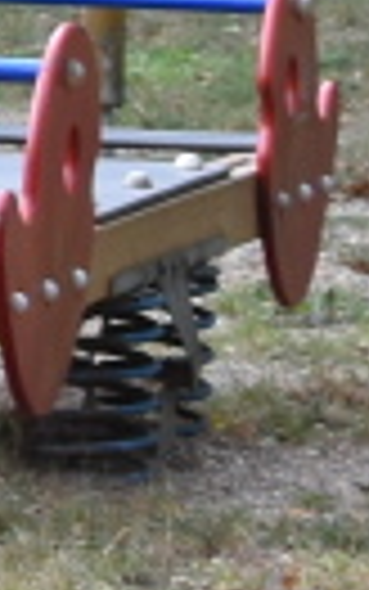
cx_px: -2768
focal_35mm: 613
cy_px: -446
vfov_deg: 3.4
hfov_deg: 2.0
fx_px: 9850
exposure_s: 1/125
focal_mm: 35
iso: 400
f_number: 5.6
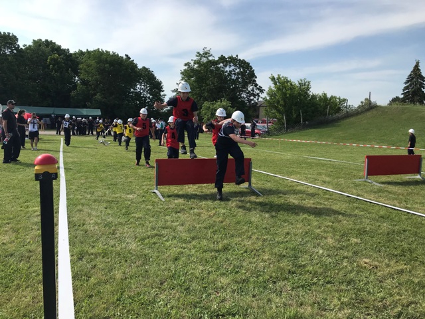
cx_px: 212
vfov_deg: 49.7
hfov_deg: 63.4
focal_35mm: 28
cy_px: 160
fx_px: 344
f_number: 1.8
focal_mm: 3.99
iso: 20
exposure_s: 1/1773
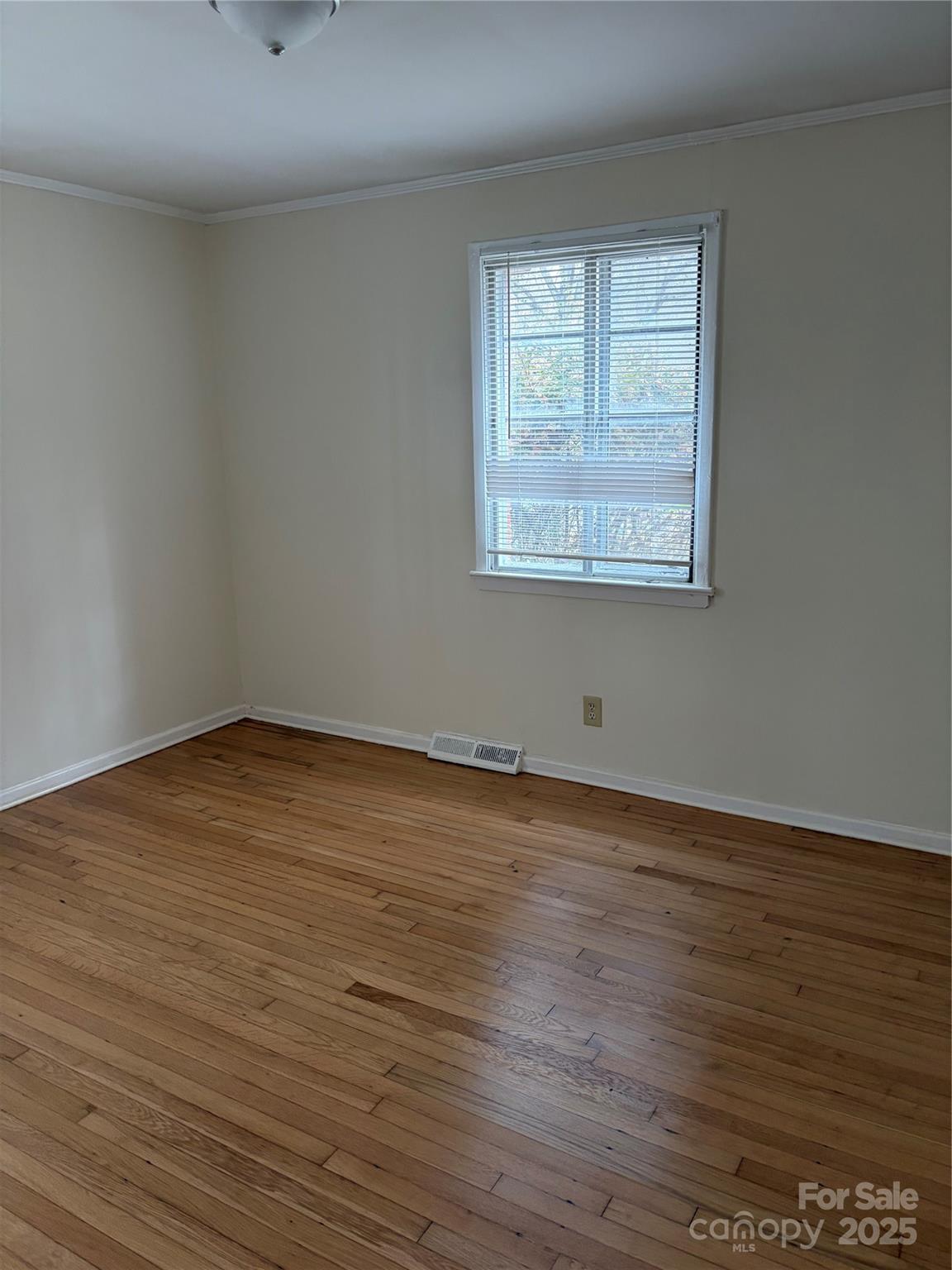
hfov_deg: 53.1
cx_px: 476
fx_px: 953
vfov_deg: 67.3
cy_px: 635
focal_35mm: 26
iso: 160
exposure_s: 1/60
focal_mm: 5.96
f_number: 1.6
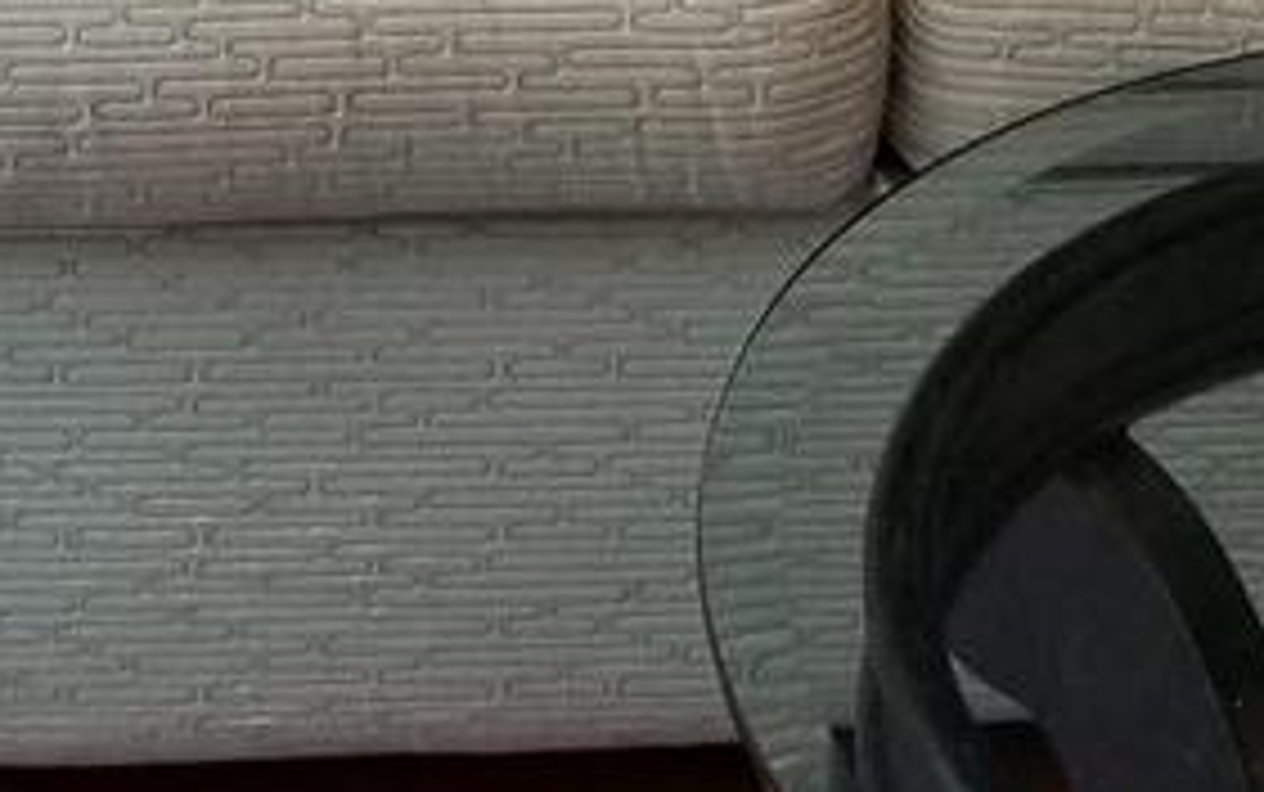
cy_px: -1040
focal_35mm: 141
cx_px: 270
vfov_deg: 8.6
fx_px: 4860
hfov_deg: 14.7
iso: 100
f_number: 1.7
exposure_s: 1/120
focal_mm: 4.3
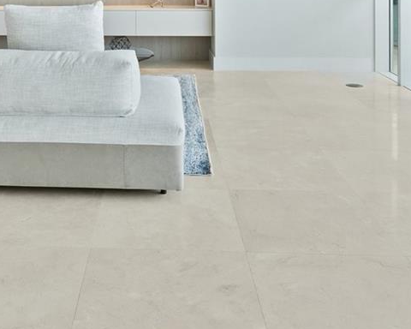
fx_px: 608
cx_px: 113
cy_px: -35
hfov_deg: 36.6
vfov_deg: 27.6
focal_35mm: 50
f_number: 8
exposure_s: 1/13
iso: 200
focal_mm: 16
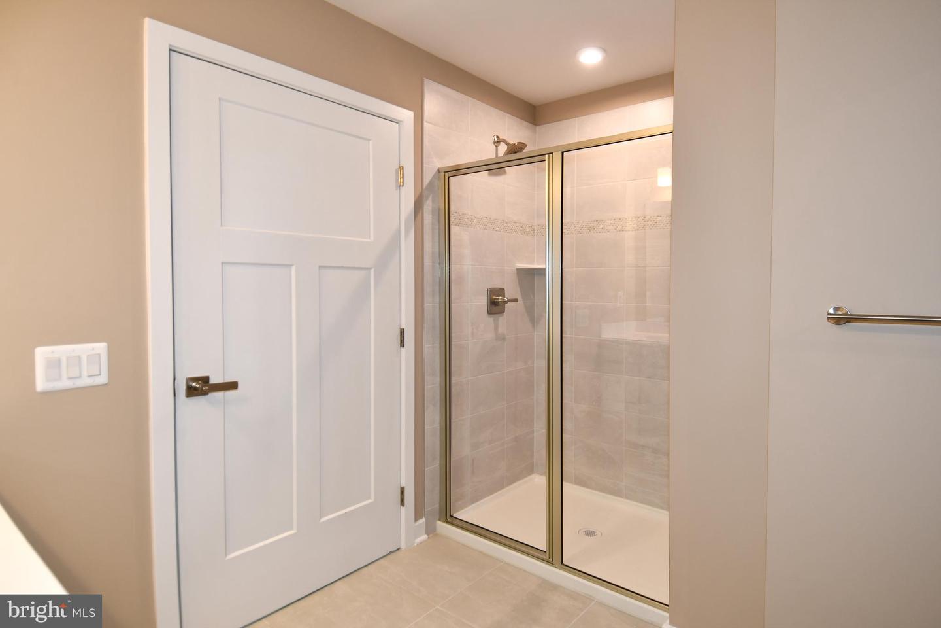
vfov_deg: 67.4
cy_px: 314
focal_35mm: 18
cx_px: 470
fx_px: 470
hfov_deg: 90.0
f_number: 4
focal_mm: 12
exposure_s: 1/60
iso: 360
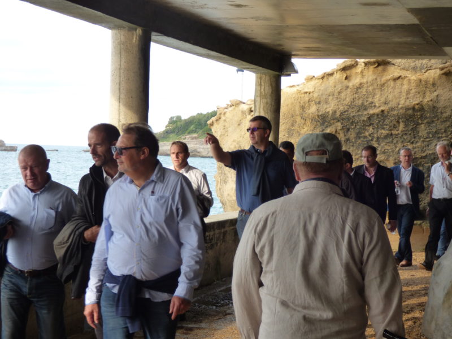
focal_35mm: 75
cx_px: 226
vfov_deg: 19.6
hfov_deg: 26.0
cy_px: 170
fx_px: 979
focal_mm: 12.7
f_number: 4.3
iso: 200
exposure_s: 1/200
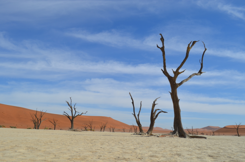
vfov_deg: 43.4
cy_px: 81
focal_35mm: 30
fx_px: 204
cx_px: 122
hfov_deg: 62.0
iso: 100
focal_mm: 20
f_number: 10
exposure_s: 1/400
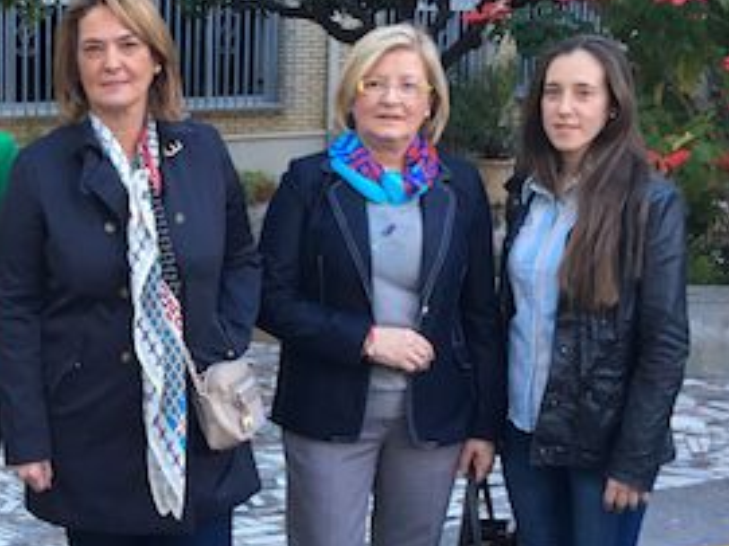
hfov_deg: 24.7
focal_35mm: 76
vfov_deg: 19.4
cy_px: 241
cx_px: 27
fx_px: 1600
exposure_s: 1/33
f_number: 2.2
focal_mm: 4.15
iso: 25
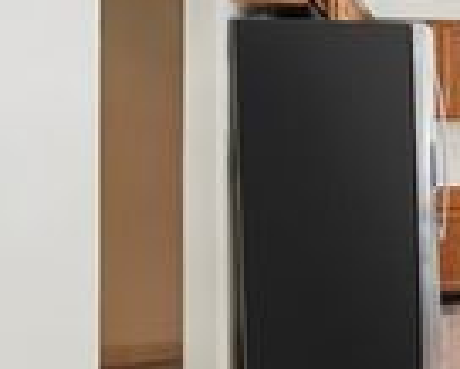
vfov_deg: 27.6
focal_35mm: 55
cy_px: 151
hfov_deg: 26.5
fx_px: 749
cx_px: 656
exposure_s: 1/25
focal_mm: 16
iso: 1250
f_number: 8
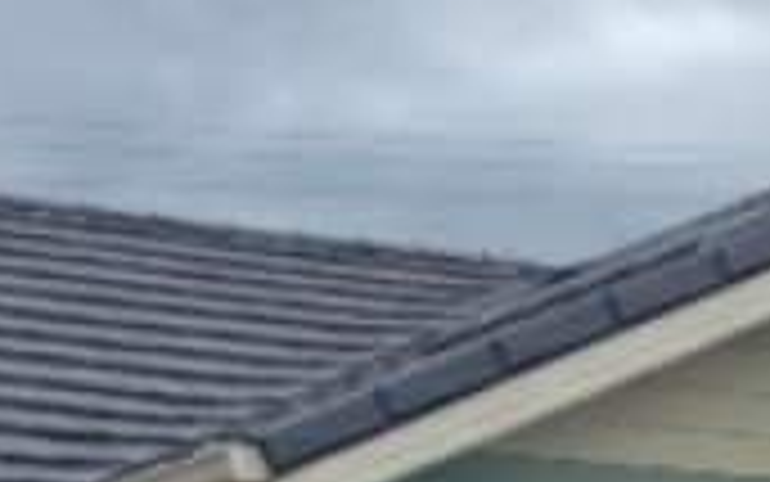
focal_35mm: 174
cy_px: 842
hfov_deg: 12.0
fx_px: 3653
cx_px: 518
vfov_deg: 7.3
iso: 50
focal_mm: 4.28
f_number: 2.4
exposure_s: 1/820
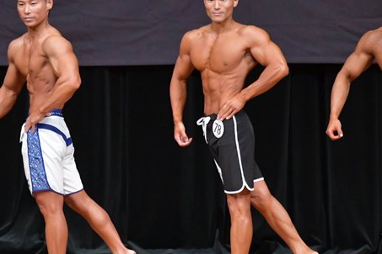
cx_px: 102
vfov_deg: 3.2
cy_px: 130
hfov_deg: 4.7
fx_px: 4626
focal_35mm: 436
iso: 5000
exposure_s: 1/400
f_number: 5.6
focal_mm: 170
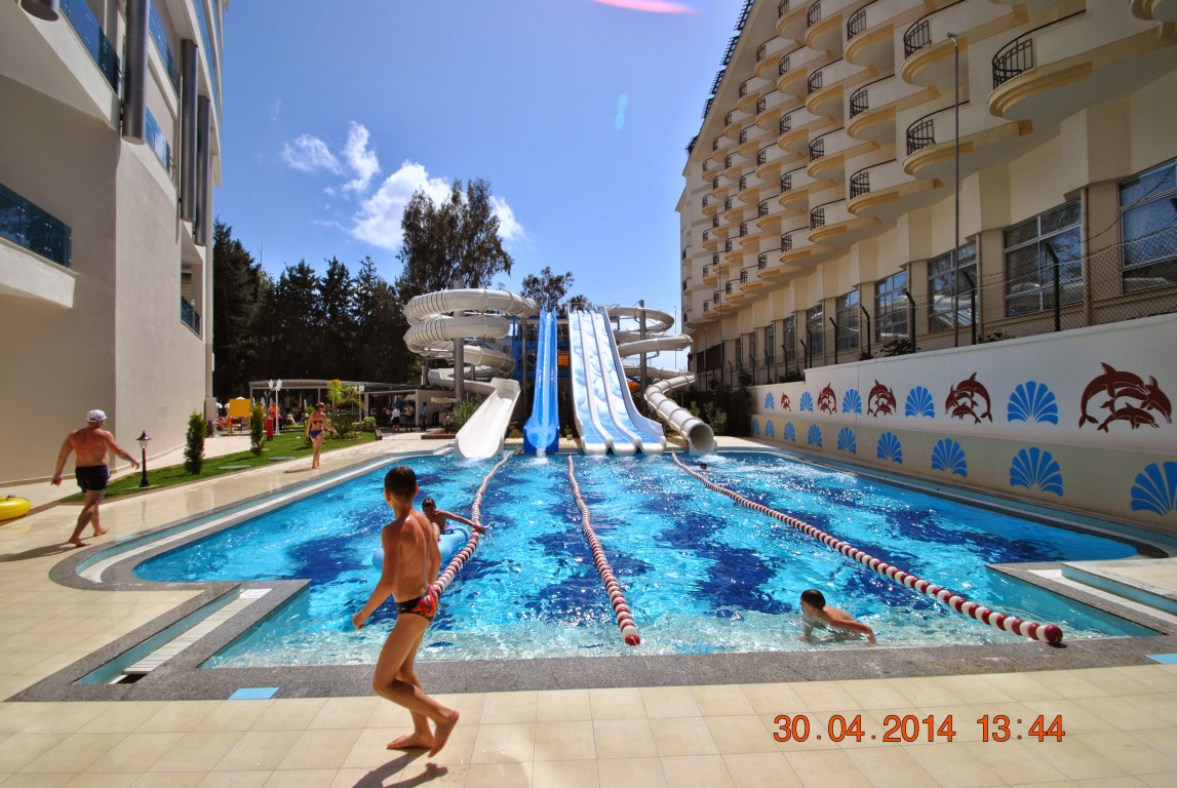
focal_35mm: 15
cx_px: 588
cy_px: 394
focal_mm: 10
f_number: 10
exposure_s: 1/400
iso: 100
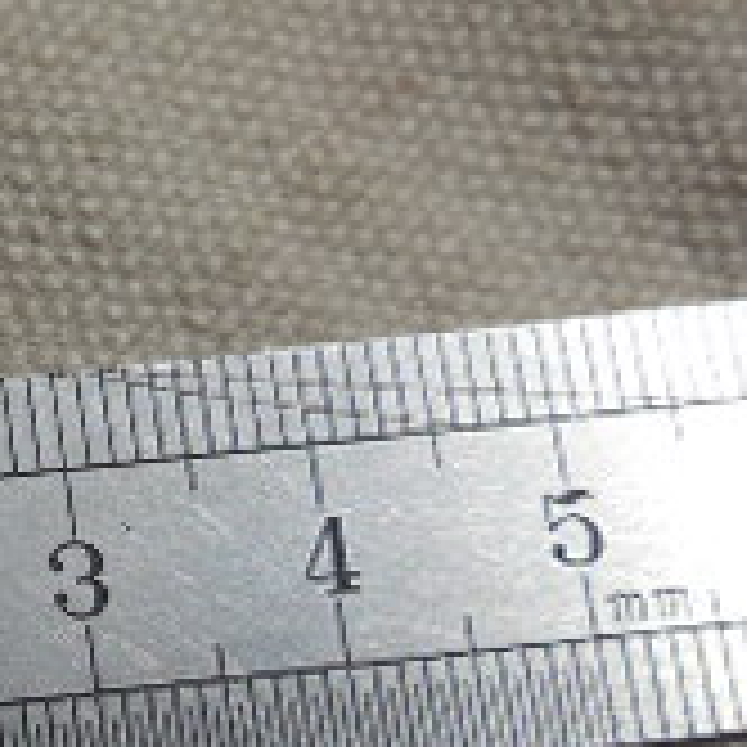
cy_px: 500
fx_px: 2075
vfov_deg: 20.3
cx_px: -180
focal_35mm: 85
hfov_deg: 19.1
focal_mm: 4.5
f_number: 6.2
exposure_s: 1/1250
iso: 125
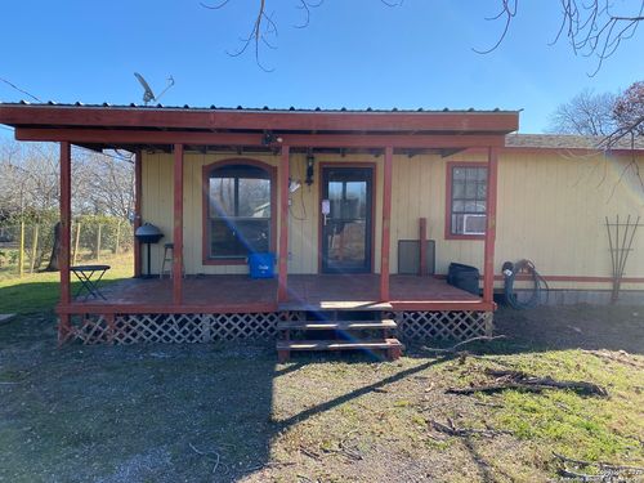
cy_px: 242
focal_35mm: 26
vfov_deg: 53.1
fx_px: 484
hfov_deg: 67.3
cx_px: 322
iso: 32
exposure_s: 1/1543
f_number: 1.8
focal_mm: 4.25
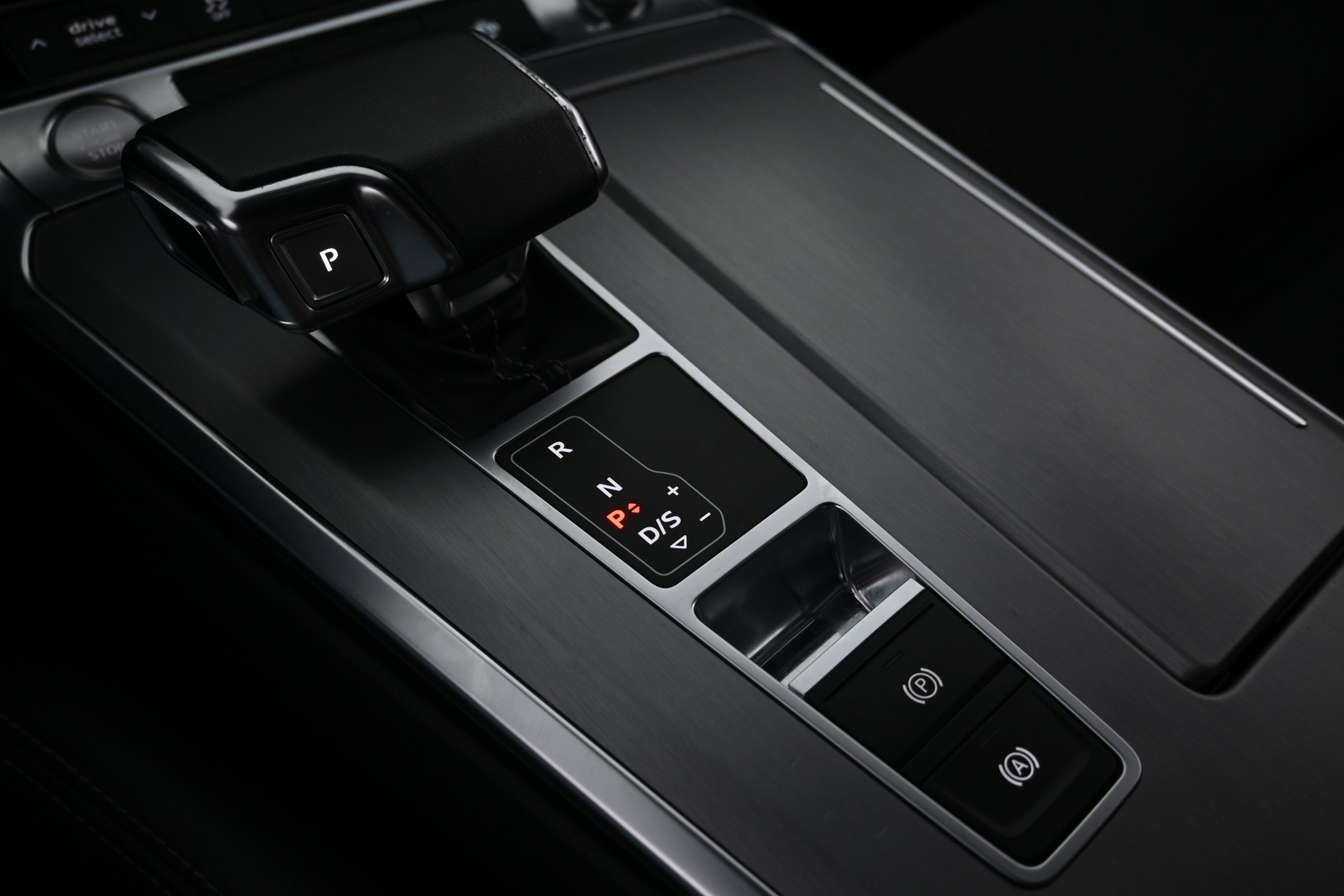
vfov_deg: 36.2
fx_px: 1372
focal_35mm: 37
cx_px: 672
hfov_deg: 52.2
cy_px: 448
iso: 720
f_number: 4.2
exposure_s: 1/40
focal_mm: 24.5
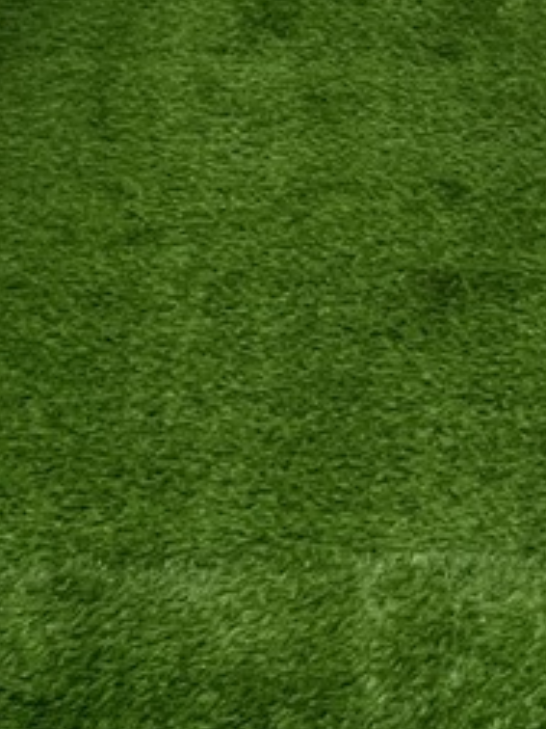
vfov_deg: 22.7
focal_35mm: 67
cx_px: 542
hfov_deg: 21.2
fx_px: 1409
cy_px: -408
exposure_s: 1/107
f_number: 1.8
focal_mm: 1.57
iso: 250
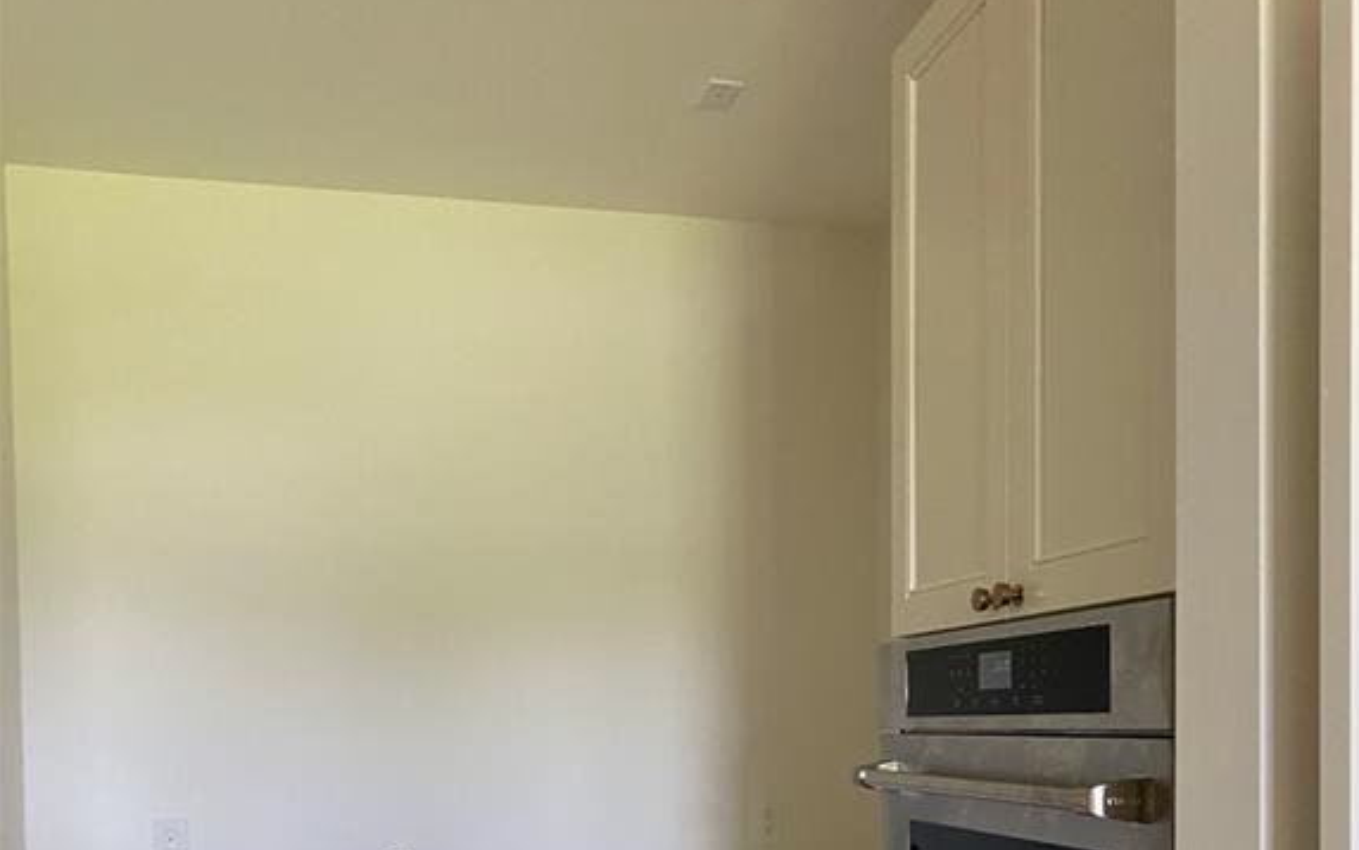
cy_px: 784
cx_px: 682
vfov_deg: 32.5
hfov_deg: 52.7
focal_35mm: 37
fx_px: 1371
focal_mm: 4.25
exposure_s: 1/60
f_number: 1.8
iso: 200
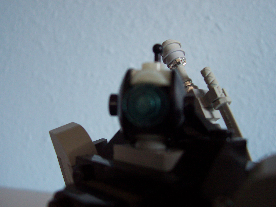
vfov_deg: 38.7
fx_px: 295
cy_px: 104
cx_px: 138
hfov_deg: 50.1
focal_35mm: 37
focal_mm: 5.6
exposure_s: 1/30
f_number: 2.8
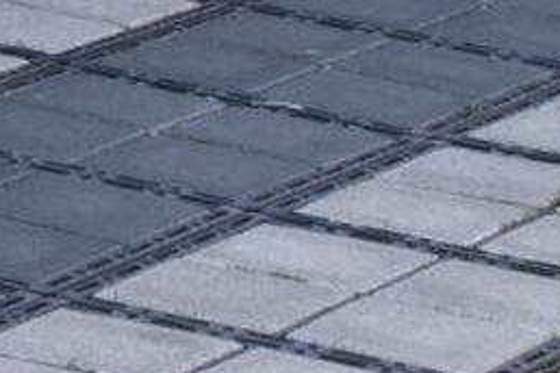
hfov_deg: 6.0
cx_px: -1044
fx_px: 5035
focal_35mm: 324
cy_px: -677
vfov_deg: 4.1
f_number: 5.6
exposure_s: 1/250
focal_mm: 29
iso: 180
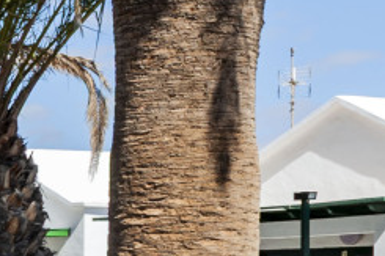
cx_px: -627
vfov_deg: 9.2
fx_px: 1571
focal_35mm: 147
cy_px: 327
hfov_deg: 11.0
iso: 200
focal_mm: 24
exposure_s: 1/160
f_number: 13
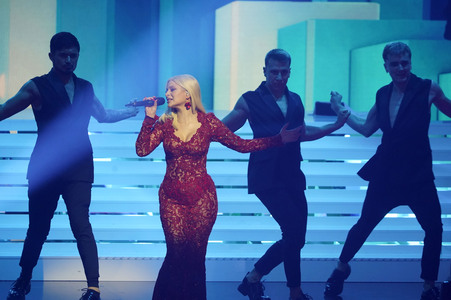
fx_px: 3981
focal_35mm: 318
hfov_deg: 6.5
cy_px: 150
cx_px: 226
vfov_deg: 4.3
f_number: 6.3
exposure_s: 1/250
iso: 6400
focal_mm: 318
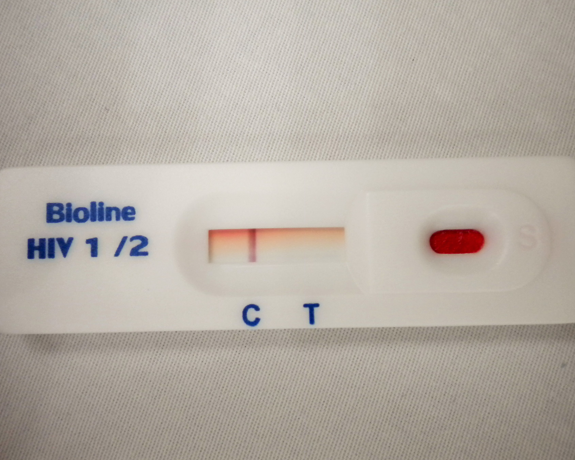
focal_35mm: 37
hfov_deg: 49.1
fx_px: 630
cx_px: 284
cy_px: 230
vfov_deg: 40.1
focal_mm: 6.3
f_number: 3.1
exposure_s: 1/18.3
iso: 400
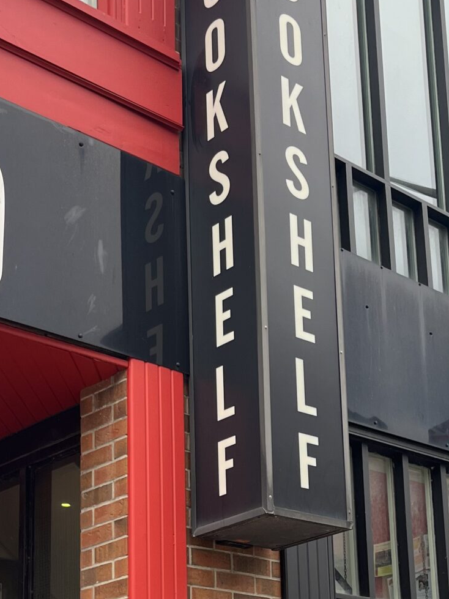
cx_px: 270
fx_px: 1176
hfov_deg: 21.6
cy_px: 530
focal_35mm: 68
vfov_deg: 27.6
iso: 40
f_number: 1.6
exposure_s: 1/281
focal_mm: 5.1
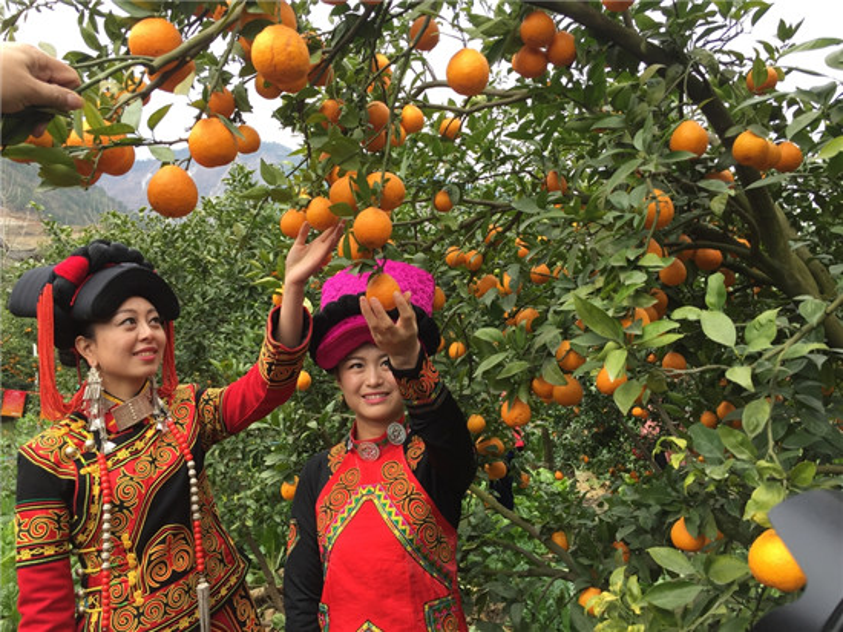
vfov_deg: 48.2
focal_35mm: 29
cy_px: 316
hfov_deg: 61.7
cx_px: 422
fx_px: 706
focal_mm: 4.15
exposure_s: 1/421
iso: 32
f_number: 2.2
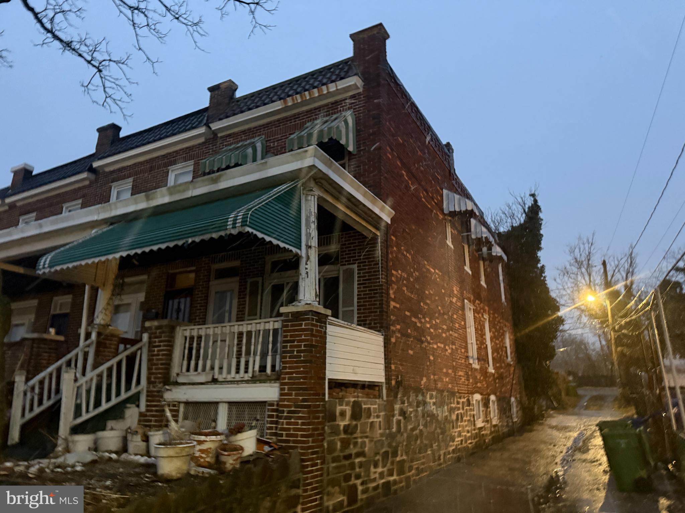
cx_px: 342
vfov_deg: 56.8
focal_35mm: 24
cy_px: 256
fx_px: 475
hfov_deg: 71.6
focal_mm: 6.76
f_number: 1.78
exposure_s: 1/30
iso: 1250
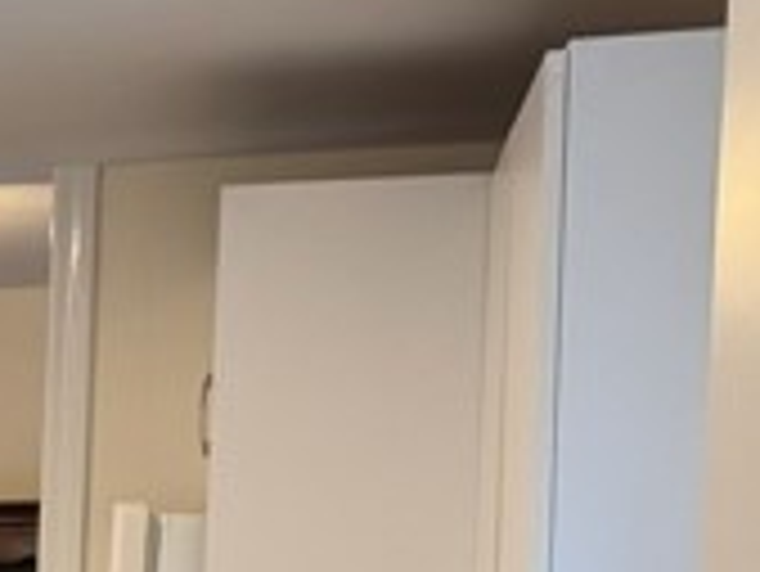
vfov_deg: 9.8
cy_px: 950
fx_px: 3186
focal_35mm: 145
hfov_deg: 11.5
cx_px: -985
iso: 200
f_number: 1.78
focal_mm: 6.76
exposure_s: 1/60
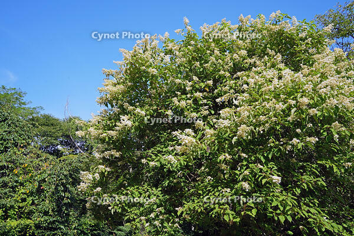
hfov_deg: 54.4
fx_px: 344
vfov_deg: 37.9
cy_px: 118
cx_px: 177
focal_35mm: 35
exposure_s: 1/250
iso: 400
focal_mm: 35
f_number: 11
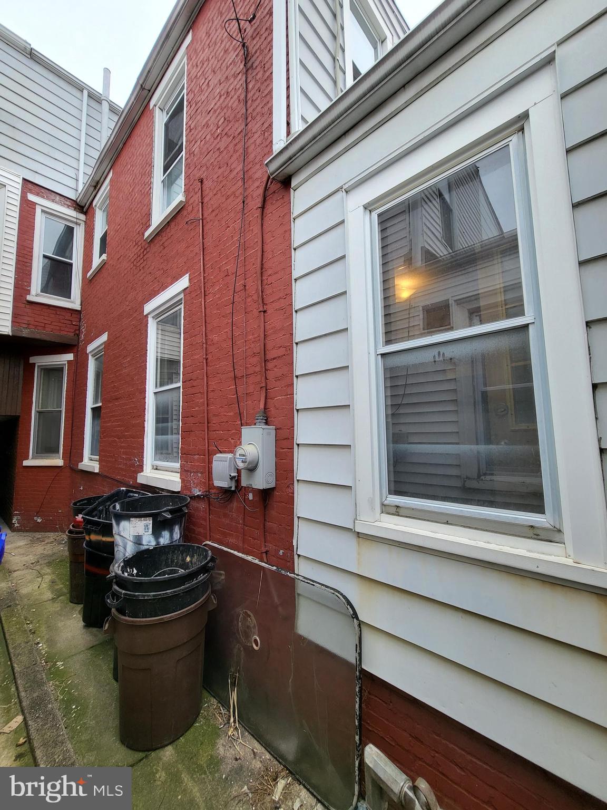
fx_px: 304
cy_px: 405
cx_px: 304
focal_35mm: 13
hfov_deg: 89.9
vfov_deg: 106.2
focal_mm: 1.74
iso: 32
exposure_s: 1/147
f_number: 2.2
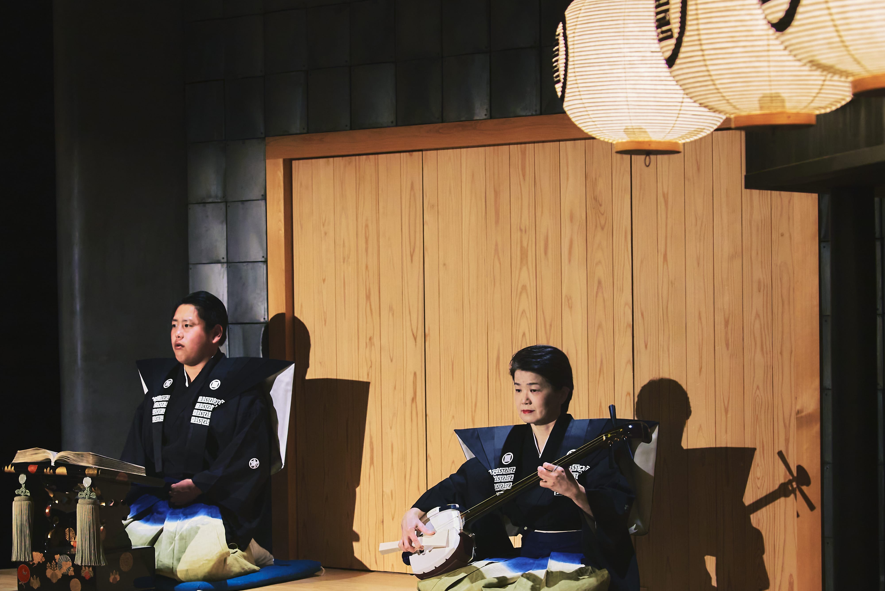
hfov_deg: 23.9
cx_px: 396
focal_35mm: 85
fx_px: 2090
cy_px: 365
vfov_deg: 16.1
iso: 3200
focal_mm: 44.2
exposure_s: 1/200
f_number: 4
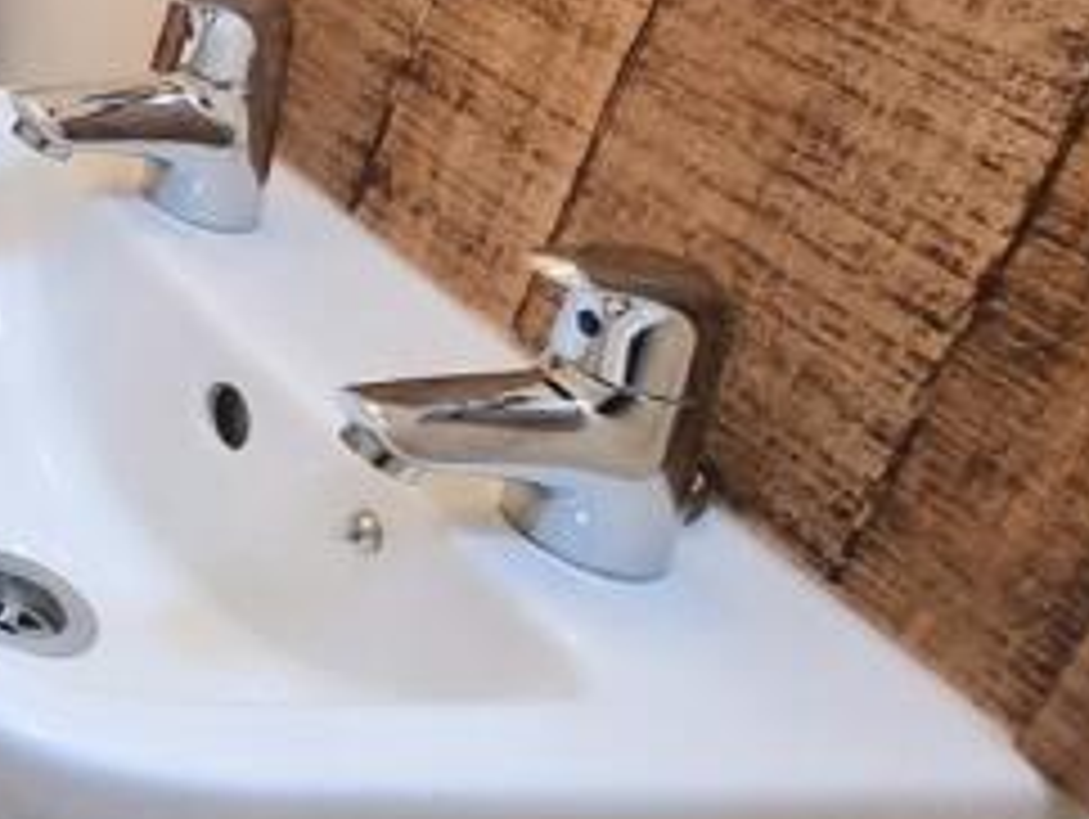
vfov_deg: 23.9
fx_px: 1732
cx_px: -1008
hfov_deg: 20.2
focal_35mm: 55
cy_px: -194
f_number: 2.2
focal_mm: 2.2
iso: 200
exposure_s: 1/50
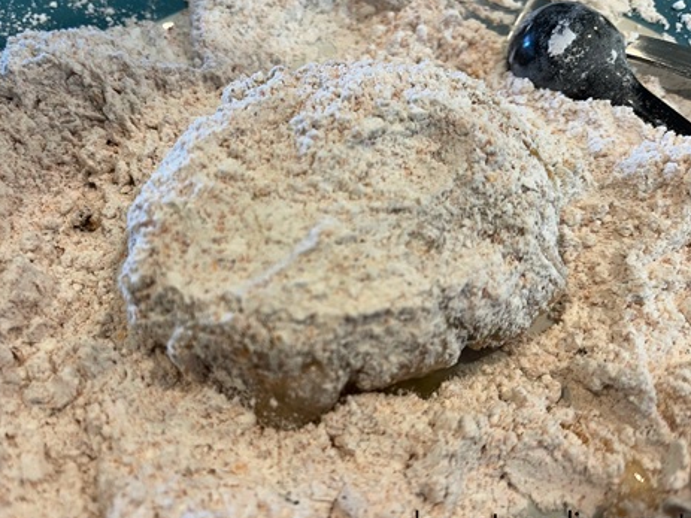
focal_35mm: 27
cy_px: 271
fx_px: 539
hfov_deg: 65.3
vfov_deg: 51.3
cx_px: 324
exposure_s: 1/60
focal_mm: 5.1
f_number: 1.6
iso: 100
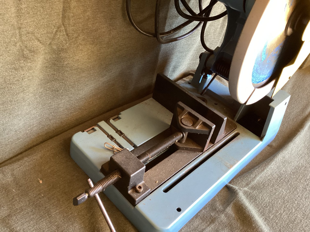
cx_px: 155
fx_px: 278
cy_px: 116
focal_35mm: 31
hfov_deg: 58.3
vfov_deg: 45.4
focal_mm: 3.3
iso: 320
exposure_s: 1/60
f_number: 2.4
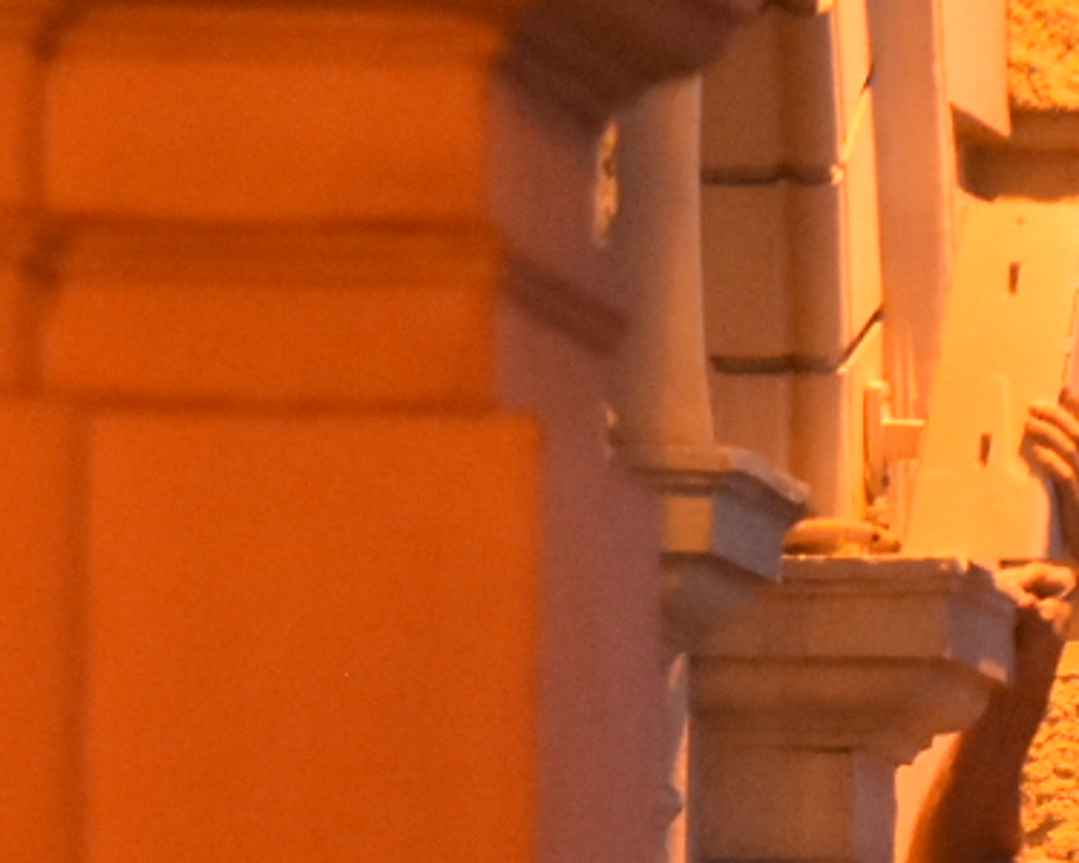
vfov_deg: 1.5
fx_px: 32988
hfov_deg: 1.9
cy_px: 1067
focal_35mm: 1033
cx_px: 1085
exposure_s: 1/320
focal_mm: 170
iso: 4000
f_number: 2.8
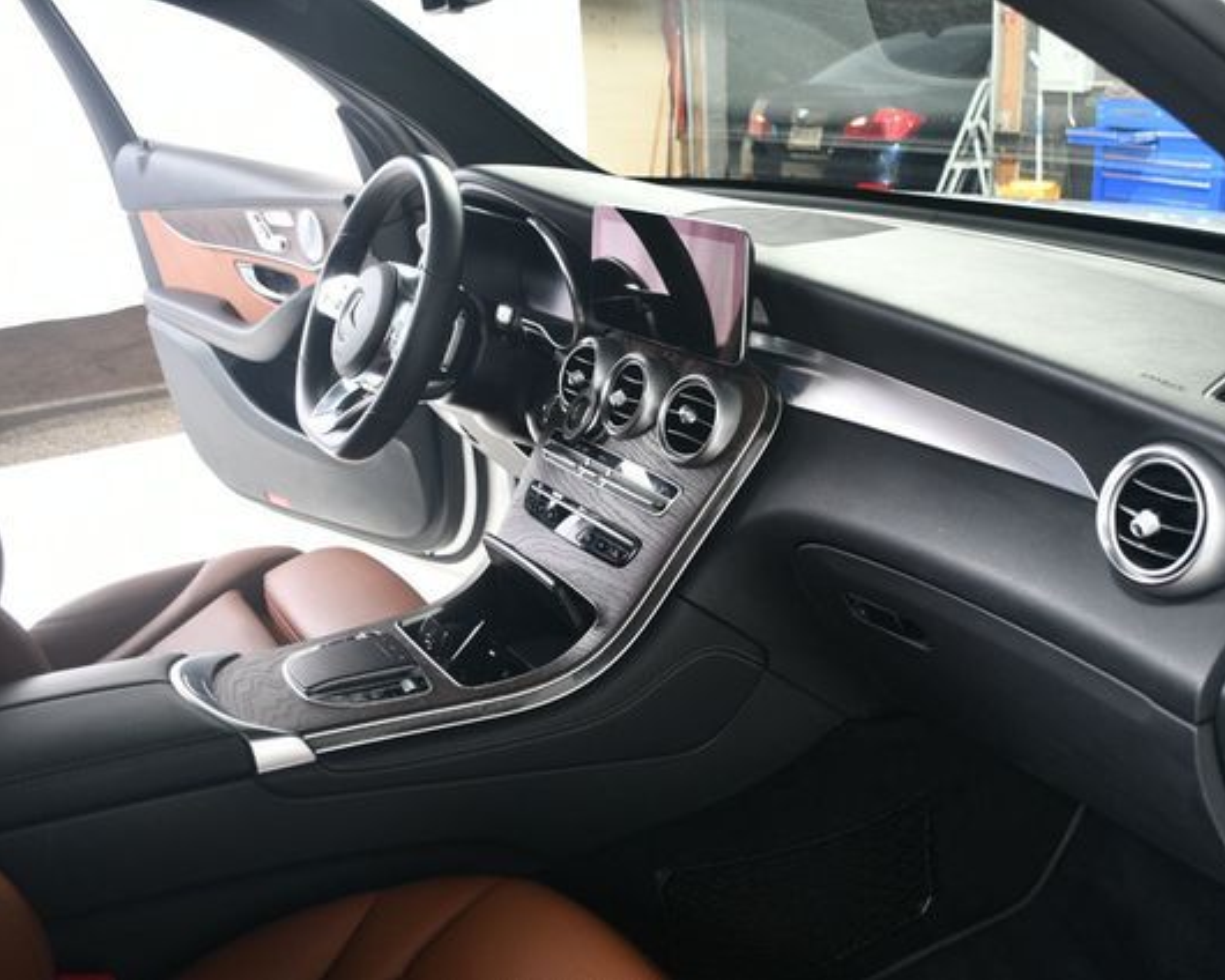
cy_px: 490
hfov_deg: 52.5
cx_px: 735
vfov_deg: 43.4
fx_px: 1233
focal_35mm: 34
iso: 100
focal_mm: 20
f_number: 4.5
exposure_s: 1/160
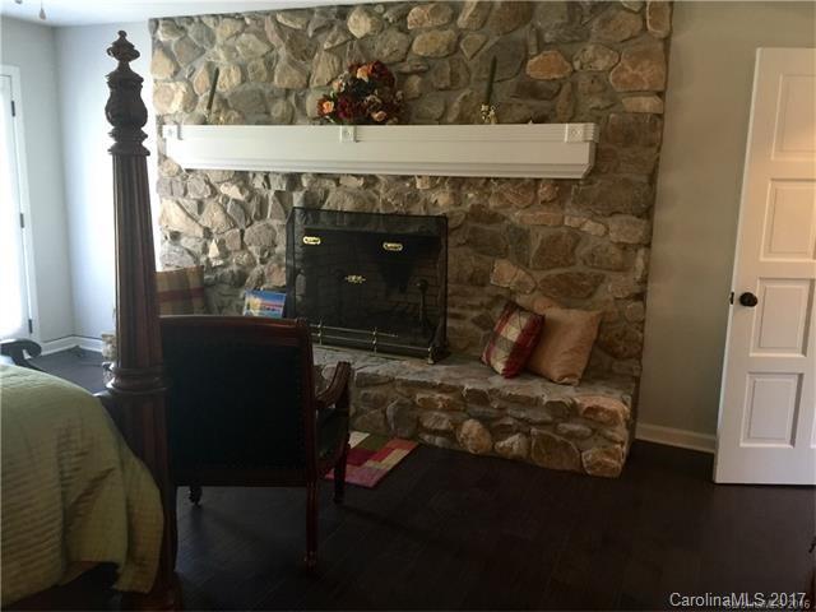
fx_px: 684
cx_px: 408
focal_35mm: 29
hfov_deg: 61.7
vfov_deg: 48.2
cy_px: 306
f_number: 2.2
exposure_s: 1/8
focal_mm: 4.15
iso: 125
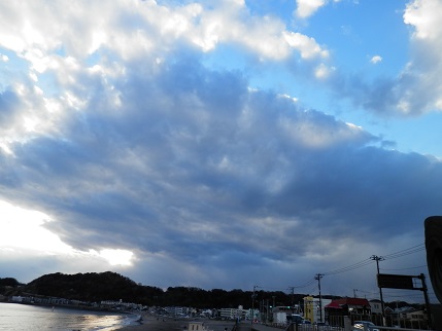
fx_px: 319
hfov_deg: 69.4
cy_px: 166
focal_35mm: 25
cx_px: 221
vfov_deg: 54.9
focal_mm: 4.5
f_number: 3
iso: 80
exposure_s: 1/500
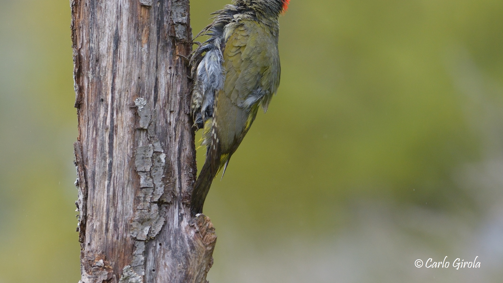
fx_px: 6255
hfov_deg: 4.6
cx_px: 222
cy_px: 99
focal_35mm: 469
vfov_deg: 2.6
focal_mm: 400
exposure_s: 1/640
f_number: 6.3
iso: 1250
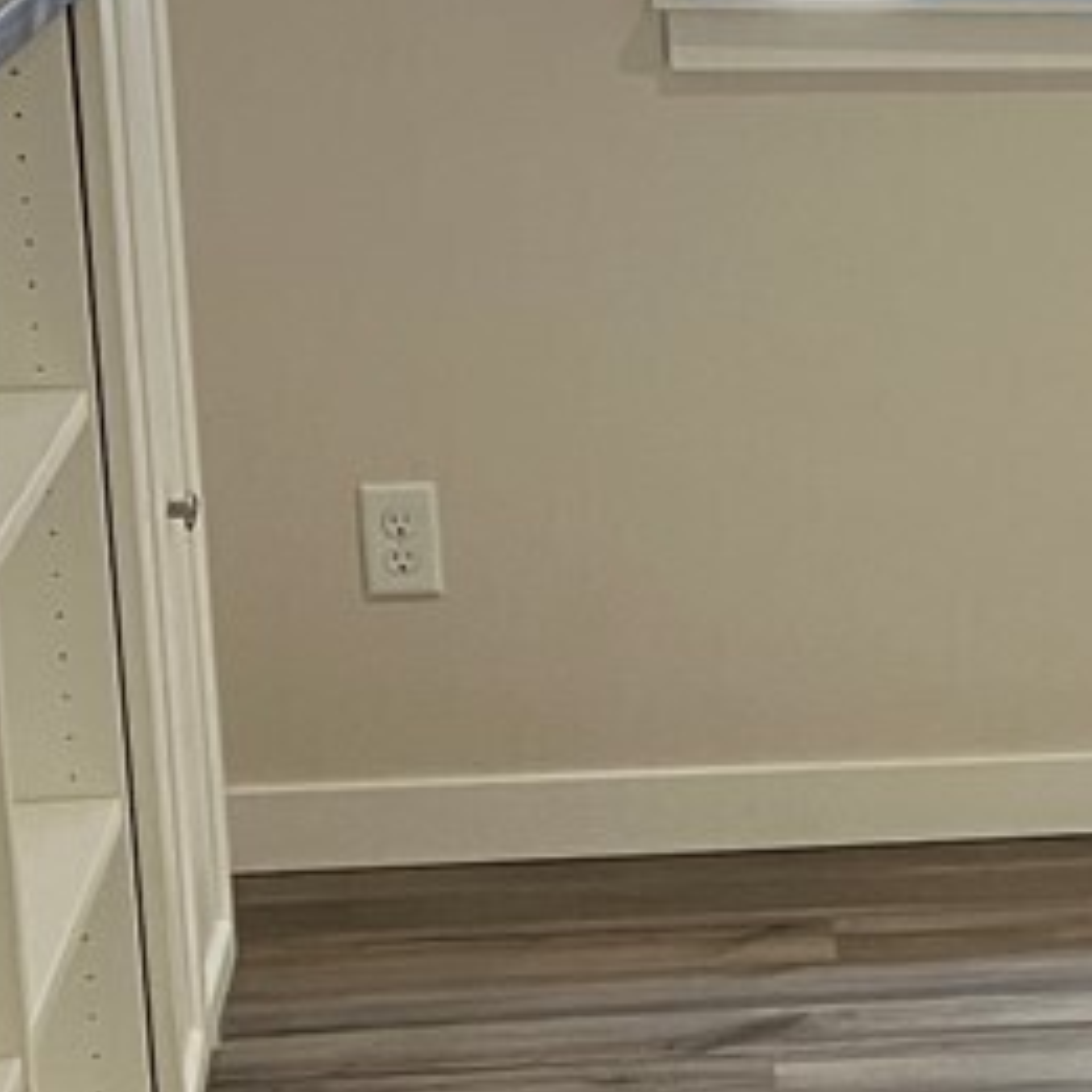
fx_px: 5425
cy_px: 958
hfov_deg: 10.1
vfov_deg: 11.4
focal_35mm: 152
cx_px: 2615
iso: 100
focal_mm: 3.99
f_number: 1.8
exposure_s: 1/60
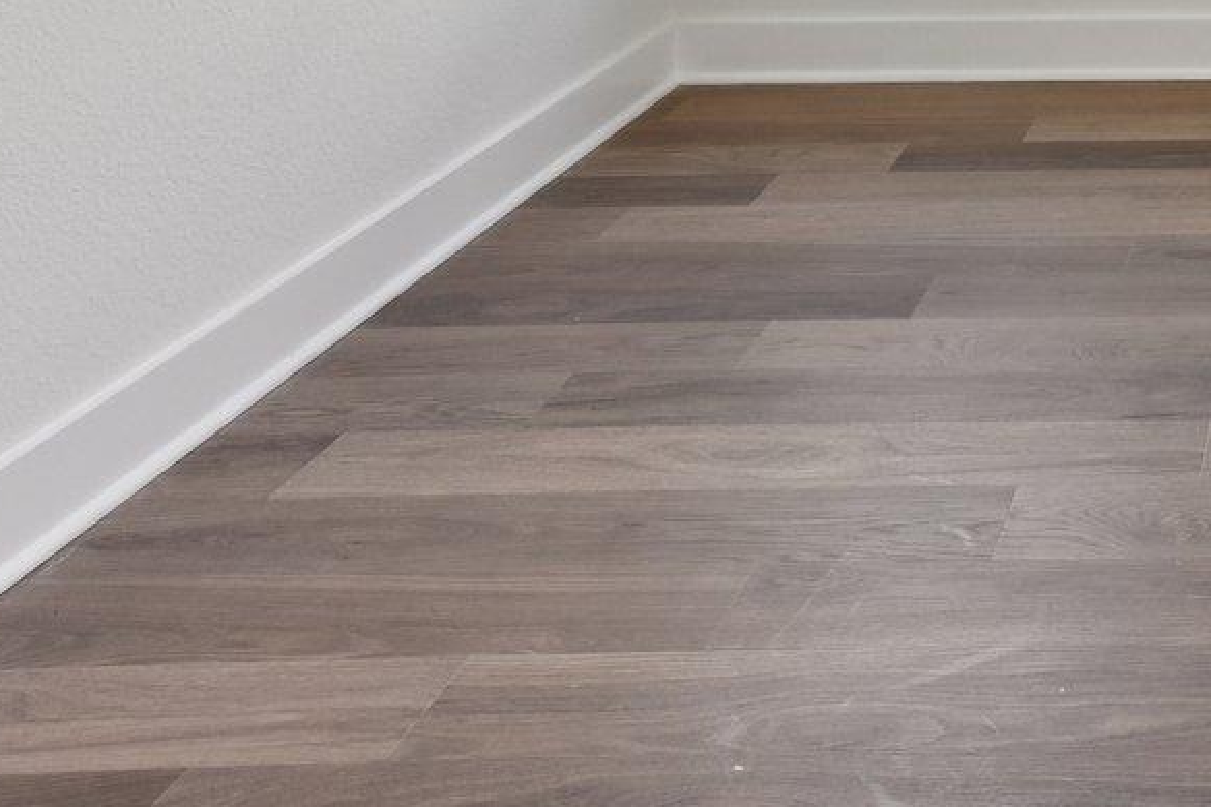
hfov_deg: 33.9
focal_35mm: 49
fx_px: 1648
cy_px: -461
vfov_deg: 21.9
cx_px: 1393
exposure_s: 1/125
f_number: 8
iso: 400
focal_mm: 14
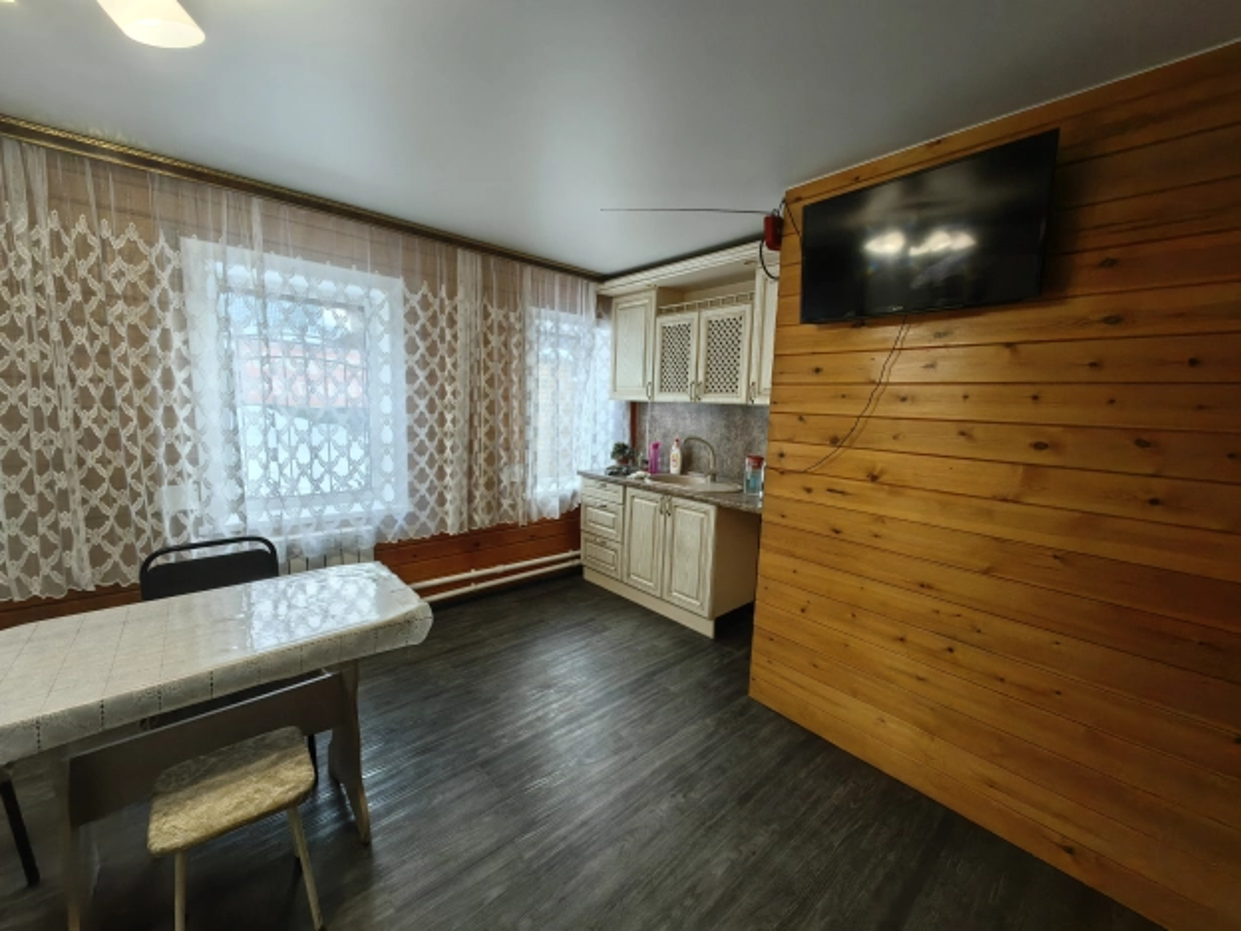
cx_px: 620
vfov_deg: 89.9
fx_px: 466
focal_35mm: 13
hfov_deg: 106.2
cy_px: 466
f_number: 2.2
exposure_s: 1/100
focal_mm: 1.76
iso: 100
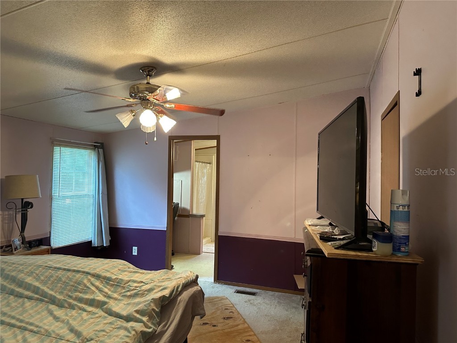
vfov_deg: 56.8
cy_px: 172
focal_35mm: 24
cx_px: 228
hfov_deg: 71.6
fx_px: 317
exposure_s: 1/60
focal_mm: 6.86
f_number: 1.78
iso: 500
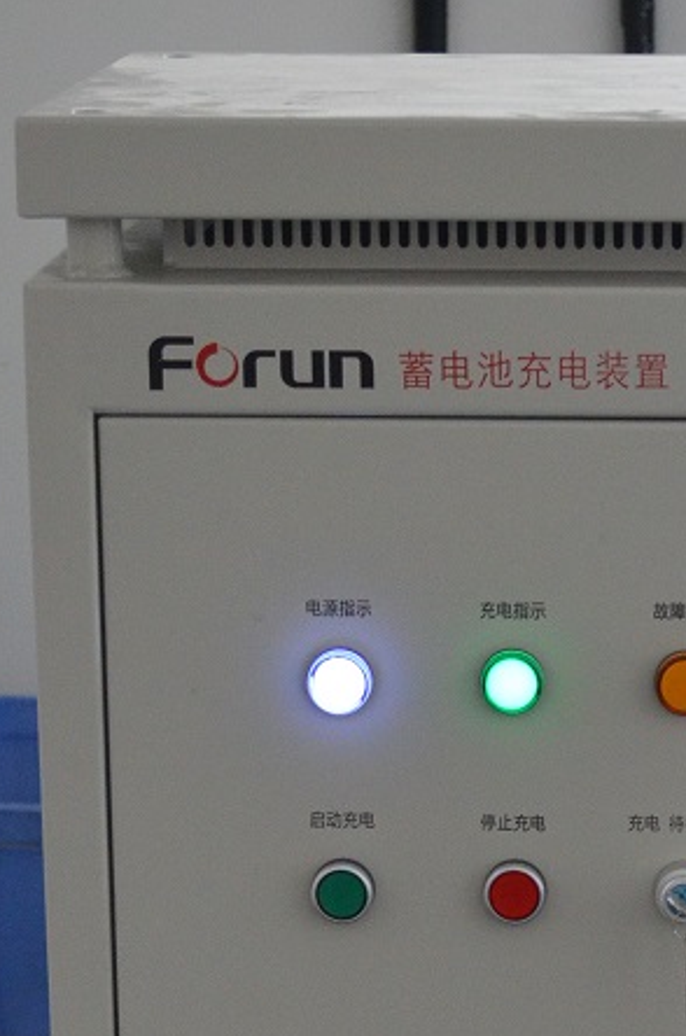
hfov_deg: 8.6
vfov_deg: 12.7
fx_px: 4537
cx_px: 765
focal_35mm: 158
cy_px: 1286
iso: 1600
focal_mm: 38
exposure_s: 1/100
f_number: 5
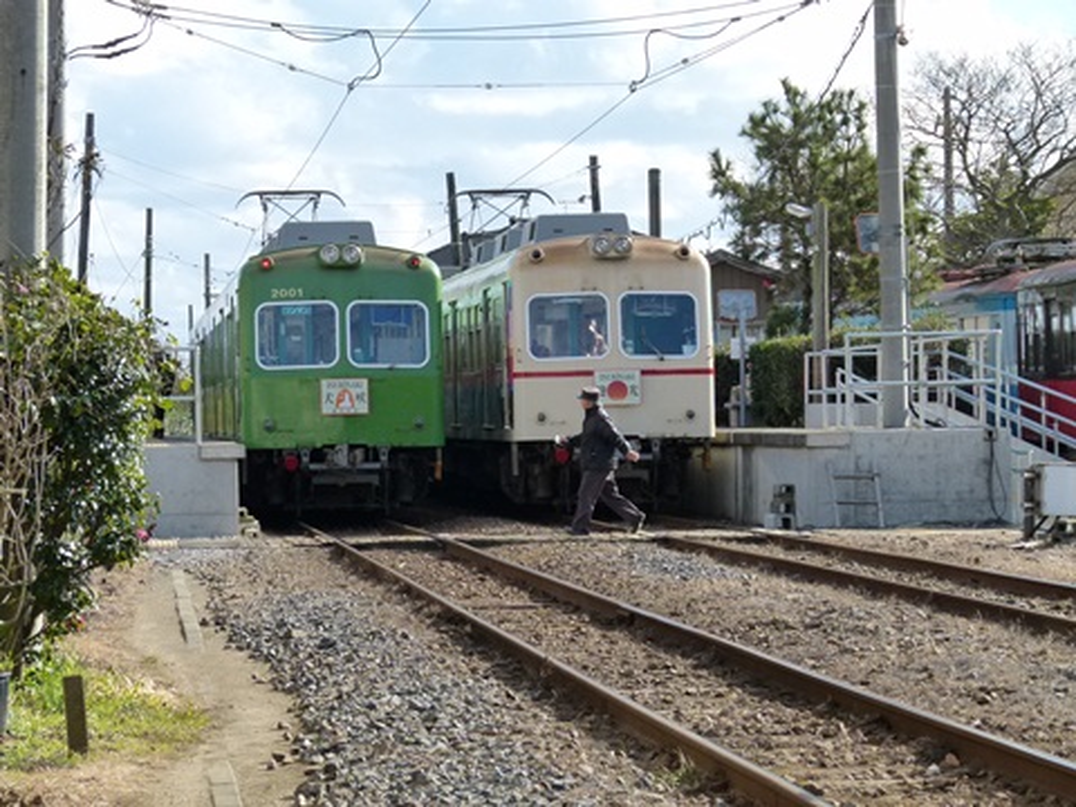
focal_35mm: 124
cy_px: 404
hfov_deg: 15.9
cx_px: 538
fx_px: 3854
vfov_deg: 12.0
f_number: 4
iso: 160
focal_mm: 22.2
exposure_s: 1/640
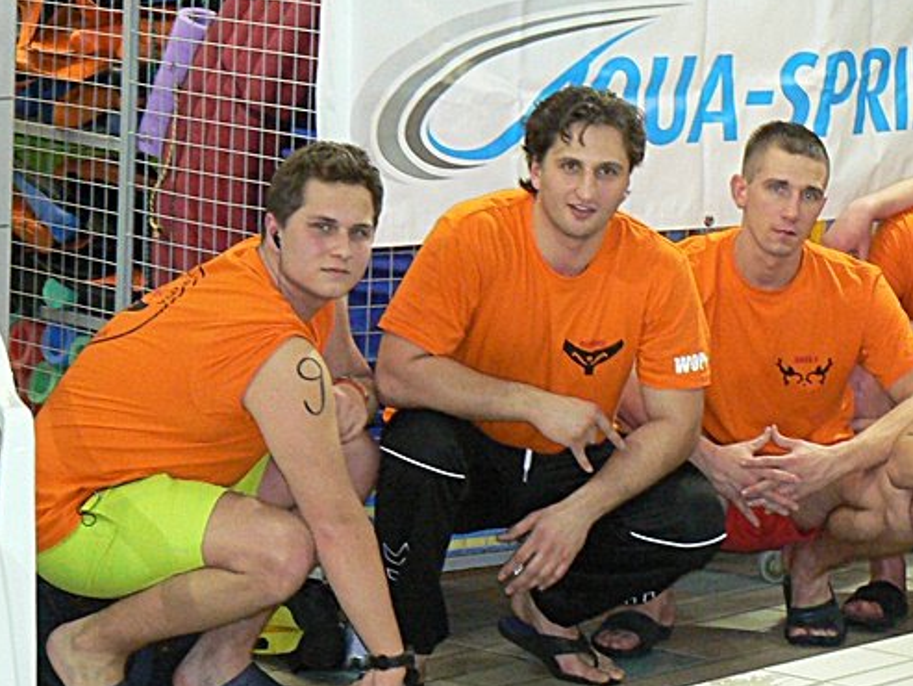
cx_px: 813
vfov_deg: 8.9
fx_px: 4379
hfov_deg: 11.8
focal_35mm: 166
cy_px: 162
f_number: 3.2
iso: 400
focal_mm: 15.2
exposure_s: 1/30
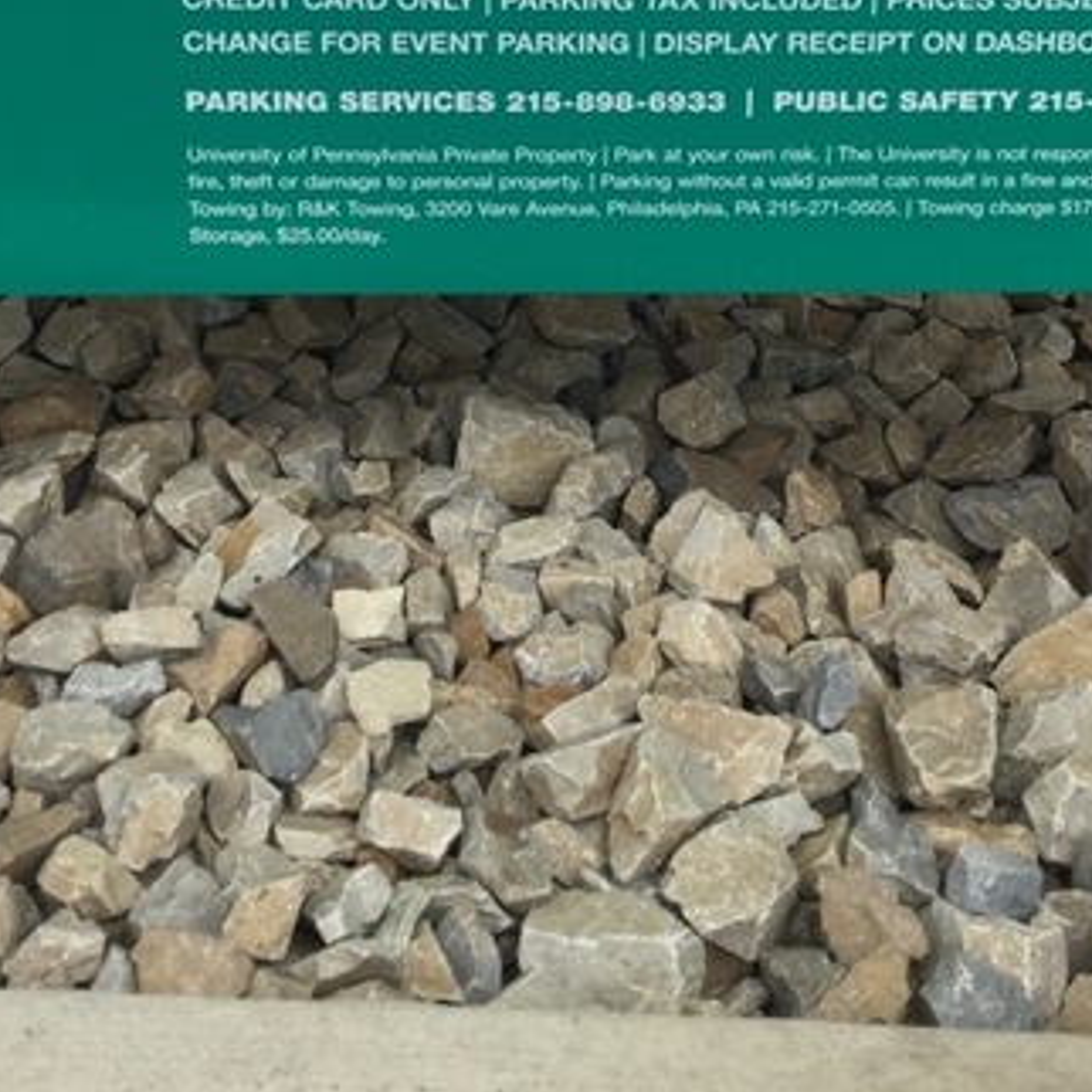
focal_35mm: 68
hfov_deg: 25.4
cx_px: 570
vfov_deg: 23.4
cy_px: -176
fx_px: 2427
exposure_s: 1/322
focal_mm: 3.3
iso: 25
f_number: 2.4
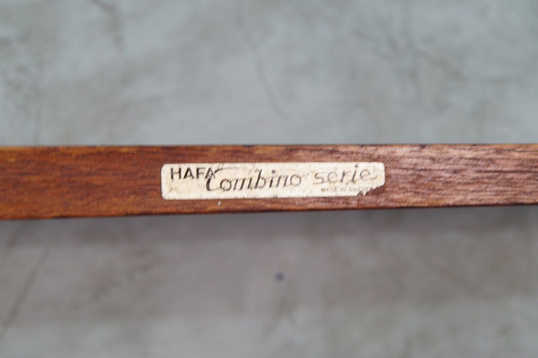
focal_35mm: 52
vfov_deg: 25.7
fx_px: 784
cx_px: 269
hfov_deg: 37.9
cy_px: 179
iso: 400
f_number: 7.1
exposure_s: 1/13
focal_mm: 35
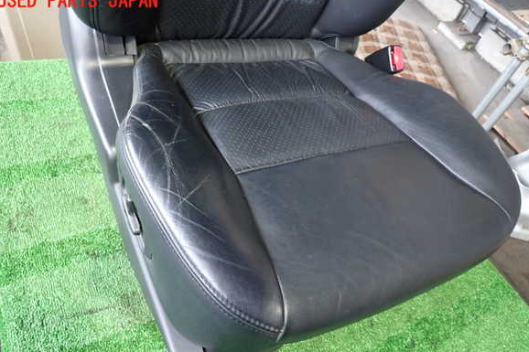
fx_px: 397
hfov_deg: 67.4
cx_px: 266
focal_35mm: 27
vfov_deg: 47.8
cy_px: 196
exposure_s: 1/30
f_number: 2
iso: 400
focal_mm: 4.5
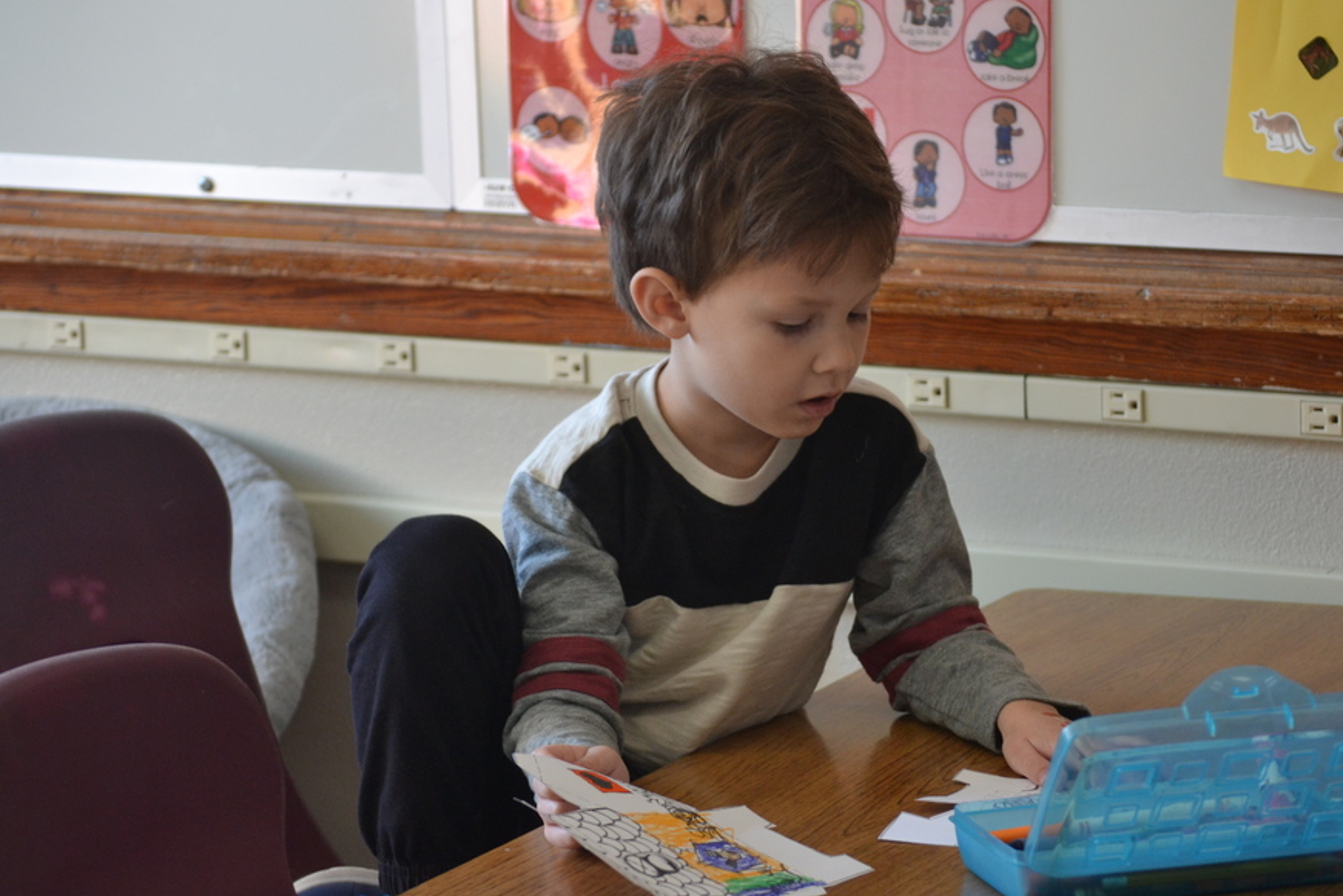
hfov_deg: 16.1
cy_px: 450
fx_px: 4738
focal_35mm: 127
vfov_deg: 10.8
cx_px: 731
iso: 720
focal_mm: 72
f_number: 4.2
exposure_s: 1/125
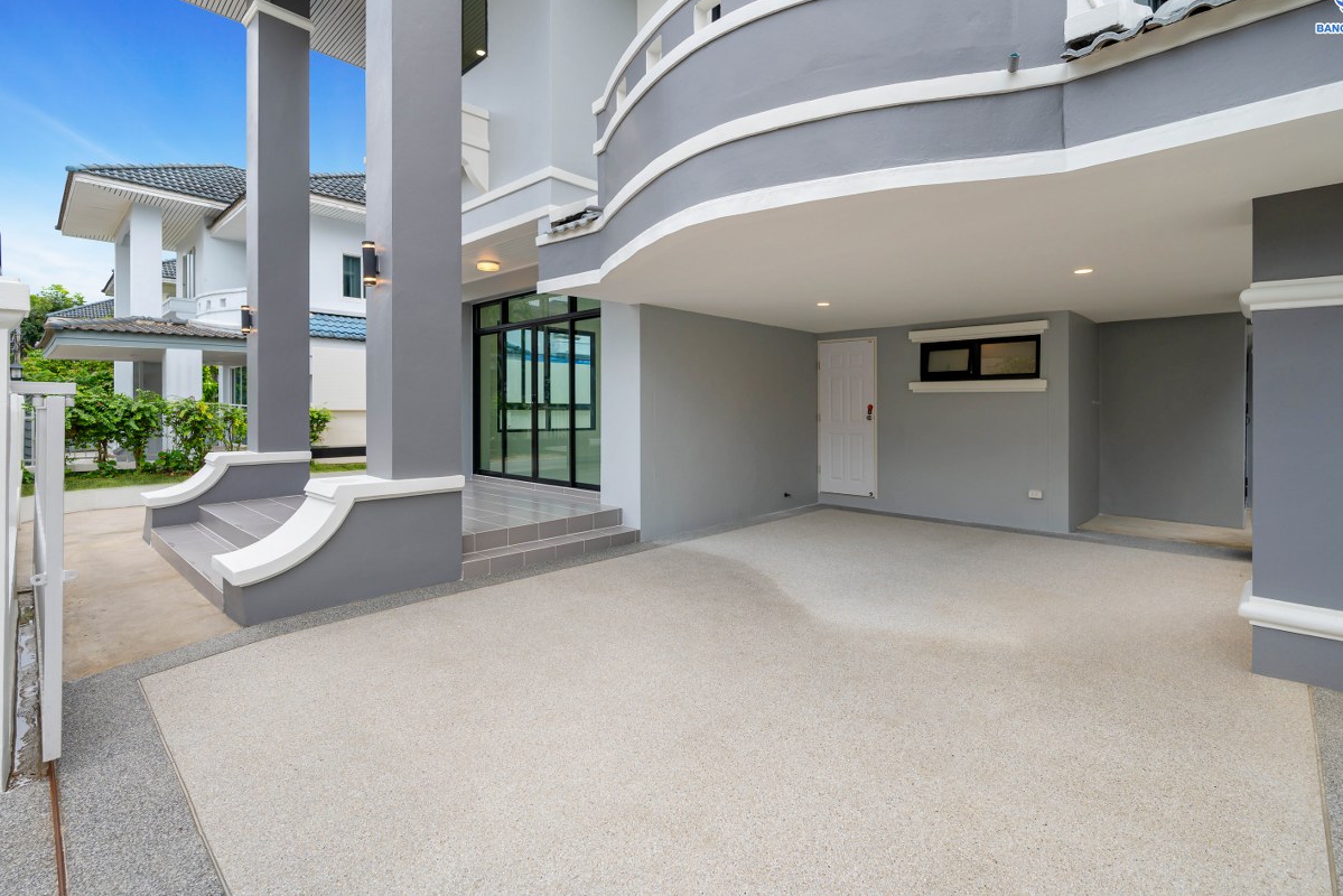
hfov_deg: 94.8
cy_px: 420
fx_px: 617
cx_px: 707
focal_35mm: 17
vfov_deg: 71.9
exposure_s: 1/200
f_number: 5.6
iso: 100
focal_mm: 15.5
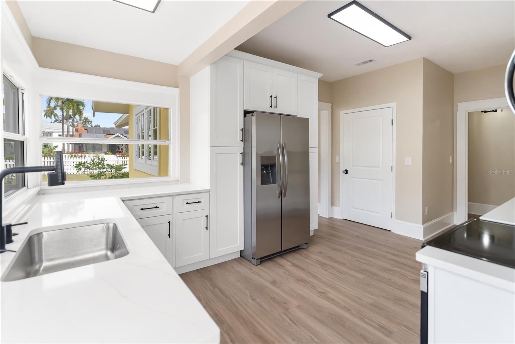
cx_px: 258
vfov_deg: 73.8
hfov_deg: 96.7
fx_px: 229
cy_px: 172
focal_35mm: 16
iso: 160
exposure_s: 1/250
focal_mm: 16
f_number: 2.8
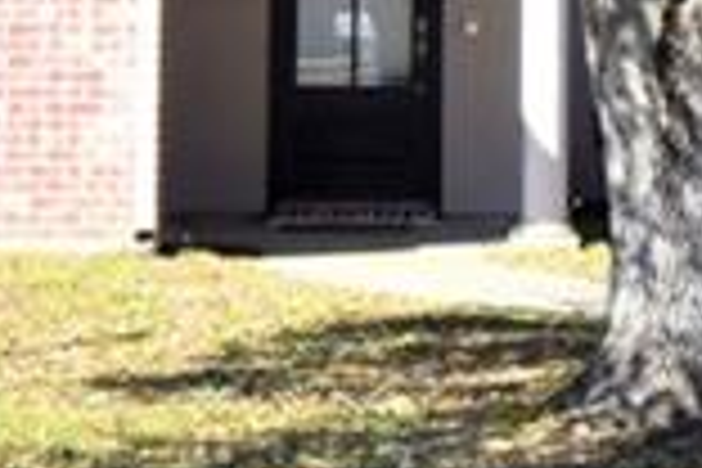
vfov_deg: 6.8
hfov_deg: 10.4
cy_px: -378
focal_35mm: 197
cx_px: 513
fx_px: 3841
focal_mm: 20
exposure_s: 1/250
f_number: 10
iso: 400
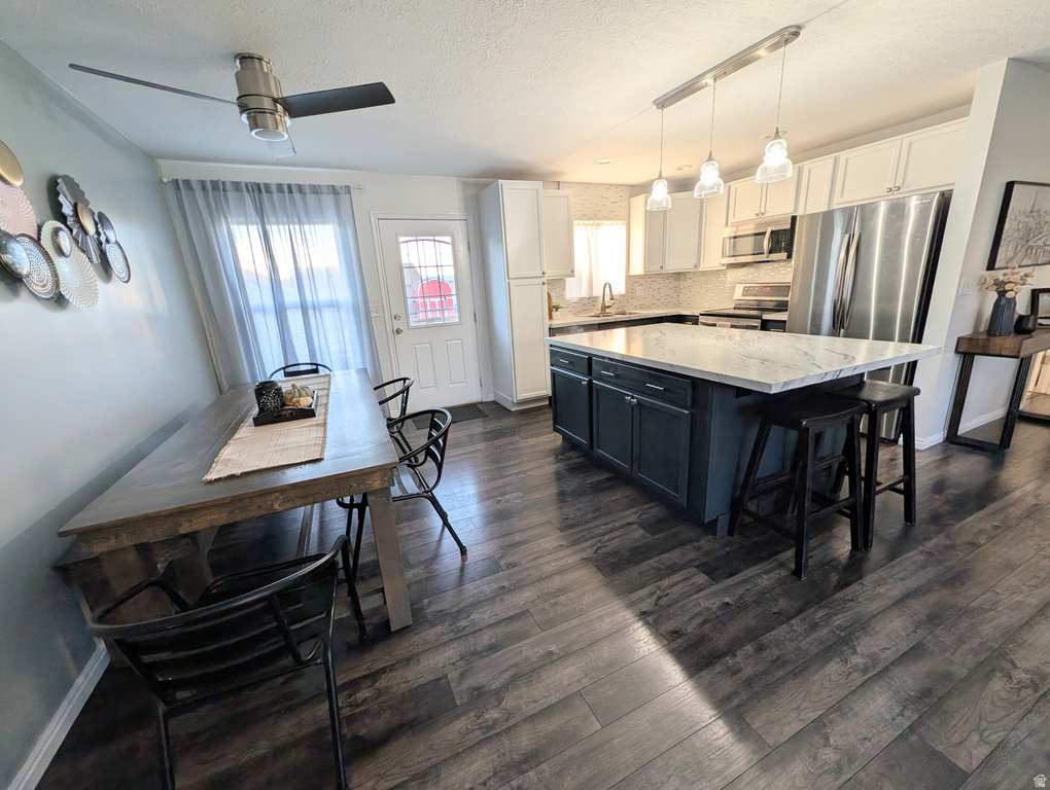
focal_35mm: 12
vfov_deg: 94.6
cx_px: 525
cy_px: 395
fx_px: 365
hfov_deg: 110.5
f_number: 1.7
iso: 54
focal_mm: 2.02
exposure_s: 1/120
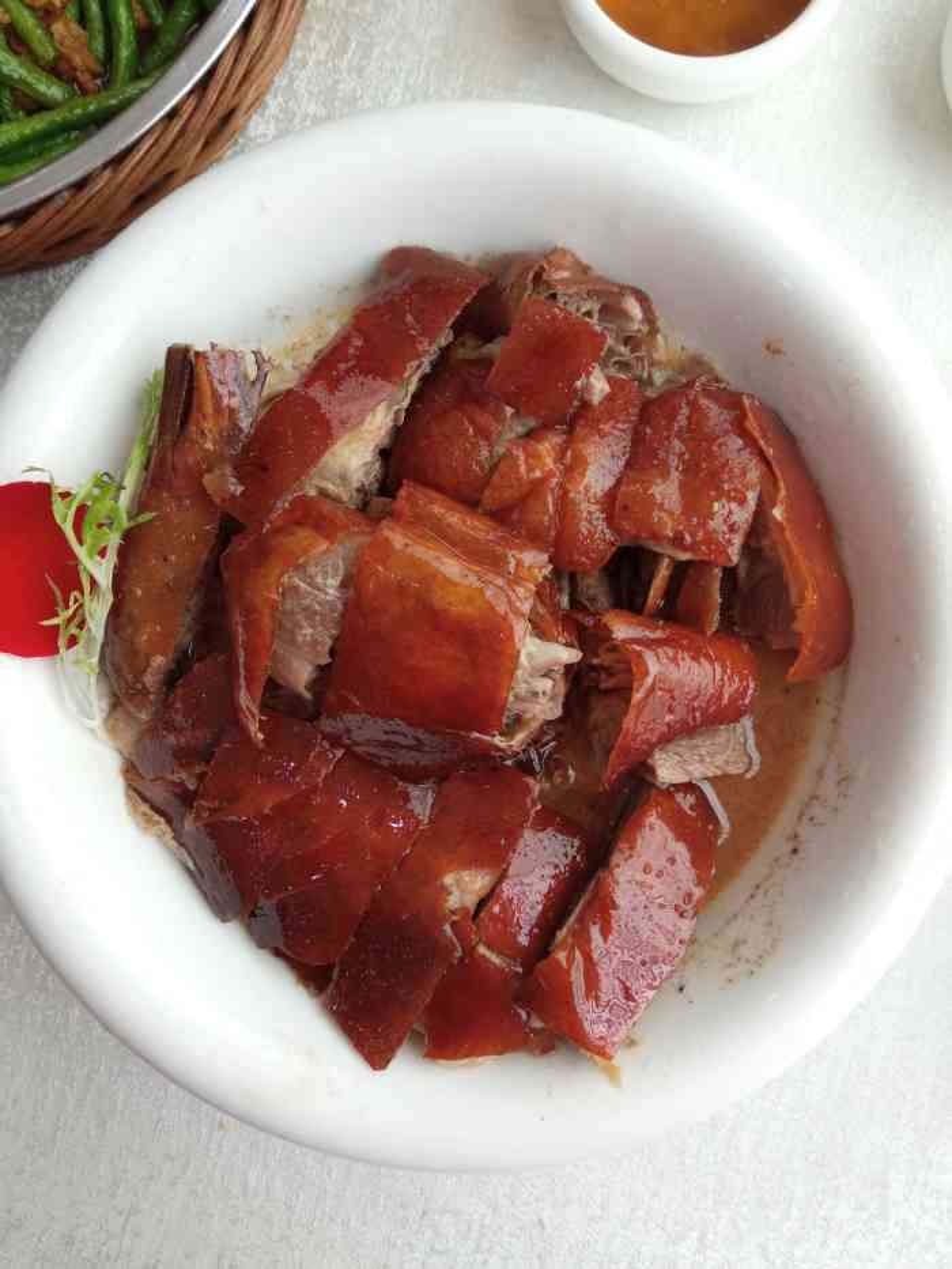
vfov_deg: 65.3
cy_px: 634
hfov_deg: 51.4
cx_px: 476
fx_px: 990
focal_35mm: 27
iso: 149
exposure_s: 1/101
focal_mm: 3.79
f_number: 2.2
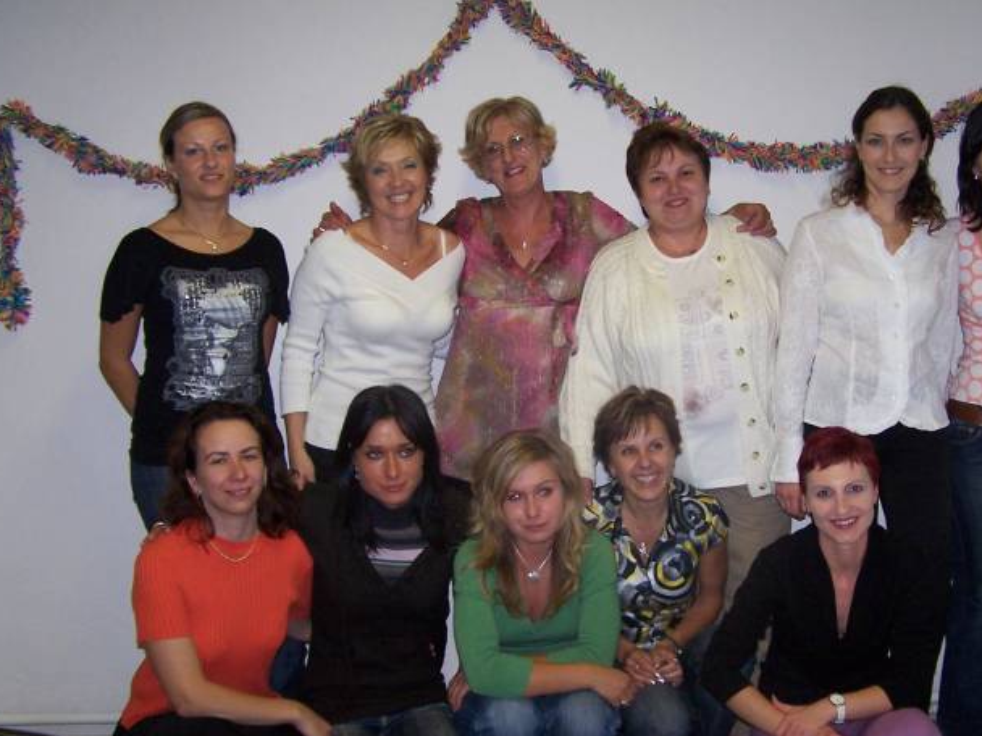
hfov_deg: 38.0
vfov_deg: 29.1
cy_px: 420
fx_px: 1418
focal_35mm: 50
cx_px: 598
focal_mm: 6.3
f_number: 2.8
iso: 140
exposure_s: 1/60
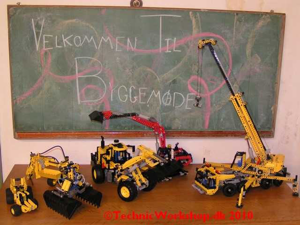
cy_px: 112
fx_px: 329
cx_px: 150
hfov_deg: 49.0
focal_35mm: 38
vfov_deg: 37.7
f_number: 2.8
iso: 200
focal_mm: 5.8
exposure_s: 1/40
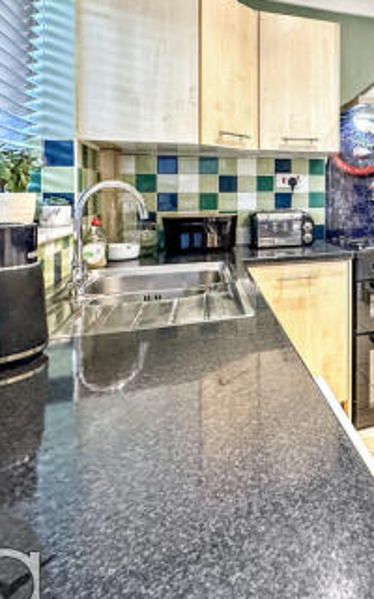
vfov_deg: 68.2
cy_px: 269
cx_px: 435
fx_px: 440
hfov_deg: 36.8
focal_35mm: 27
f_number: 2.2
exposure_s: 1/50
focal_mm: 2.22
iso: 250
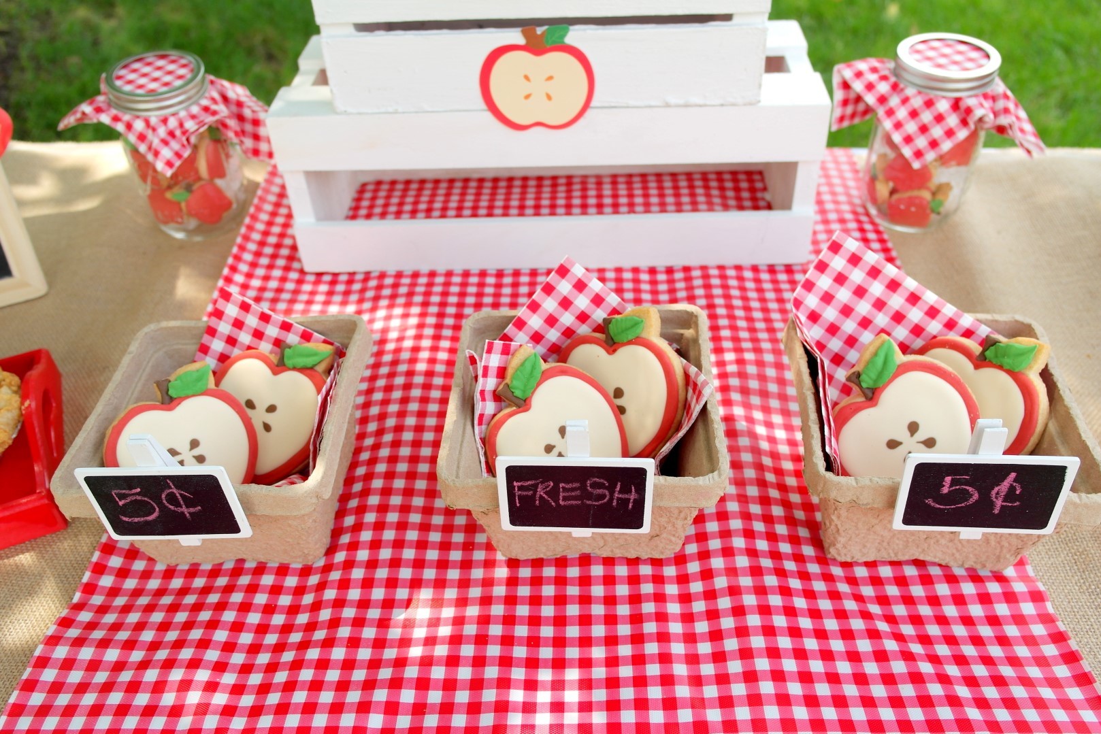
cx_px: 550
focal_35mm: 30
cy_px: 367
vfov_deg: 43.6
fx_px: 918
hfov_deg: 61.9
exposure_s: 1/160
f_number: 4.5
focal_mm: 20
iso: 100
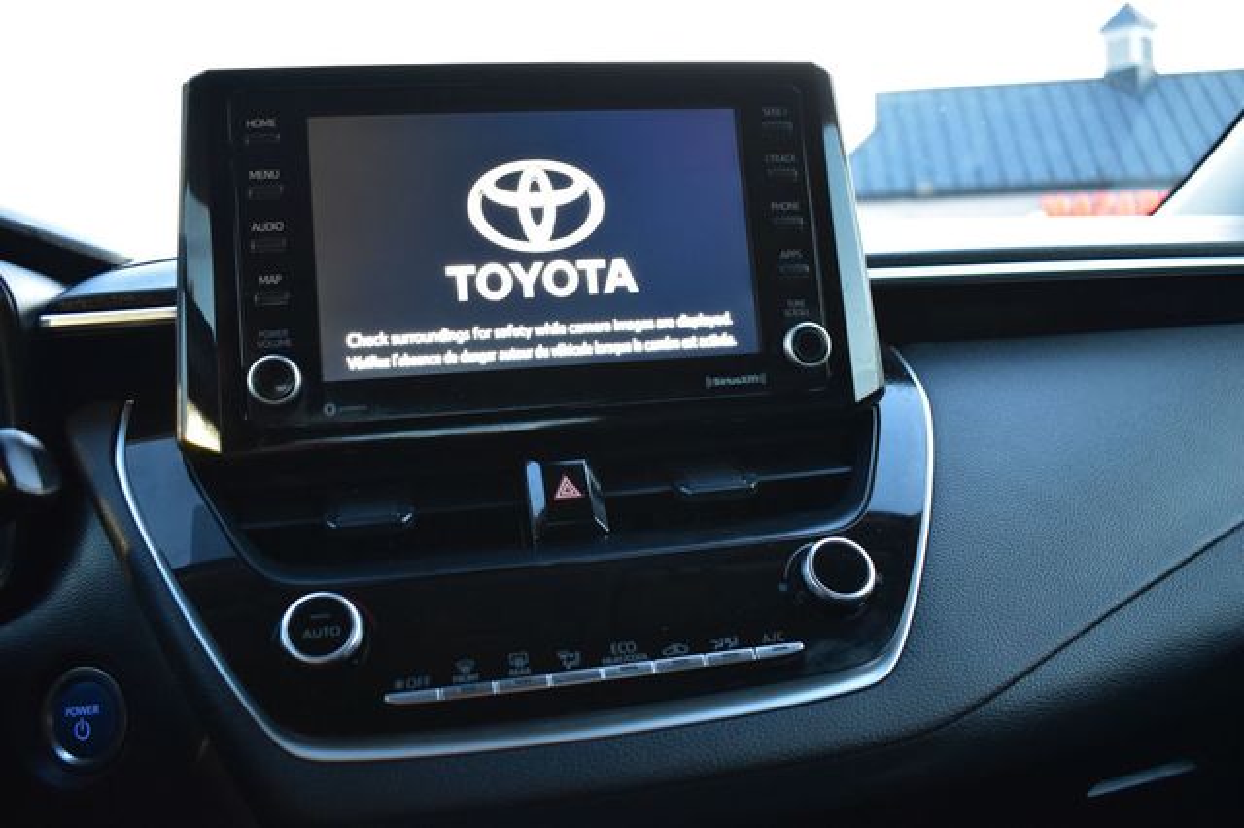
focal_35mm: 30
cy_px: 414
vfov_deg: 43.6
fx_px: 1036
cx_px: 622
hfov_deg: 62.0
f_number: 3.8
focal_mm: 20
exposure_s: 1/13
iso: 1600
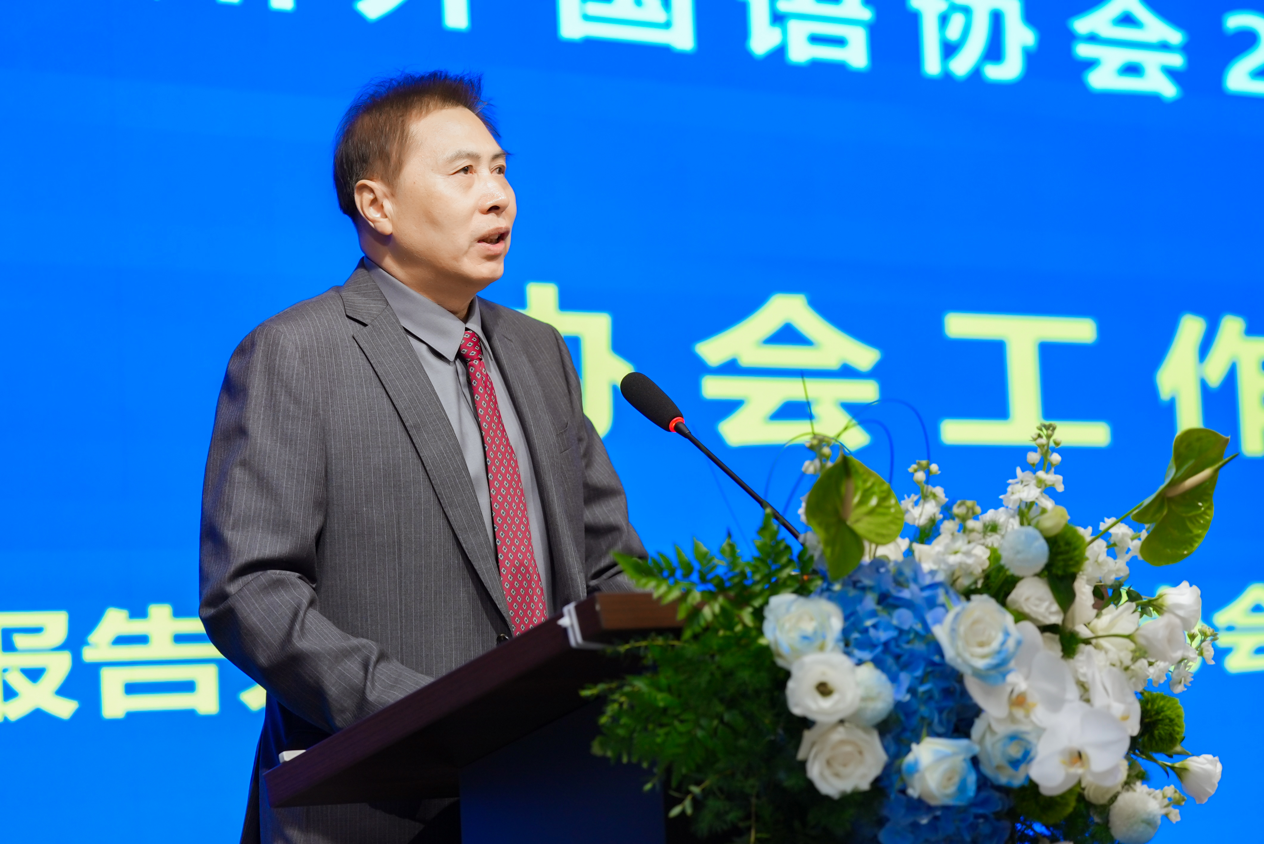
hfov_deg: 18.9
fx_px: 3794
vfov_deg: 12.7
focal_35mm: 108
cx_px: 632
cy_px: 422
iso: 800
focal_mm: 108
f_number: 3.5
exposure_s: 1/200
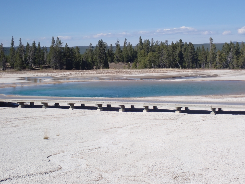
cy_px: 92
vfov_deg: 21.9
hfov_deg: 29.0
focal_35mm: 67
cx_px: 122
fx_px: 474
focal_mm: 11.88
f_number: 5
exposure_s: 1/640
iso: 100
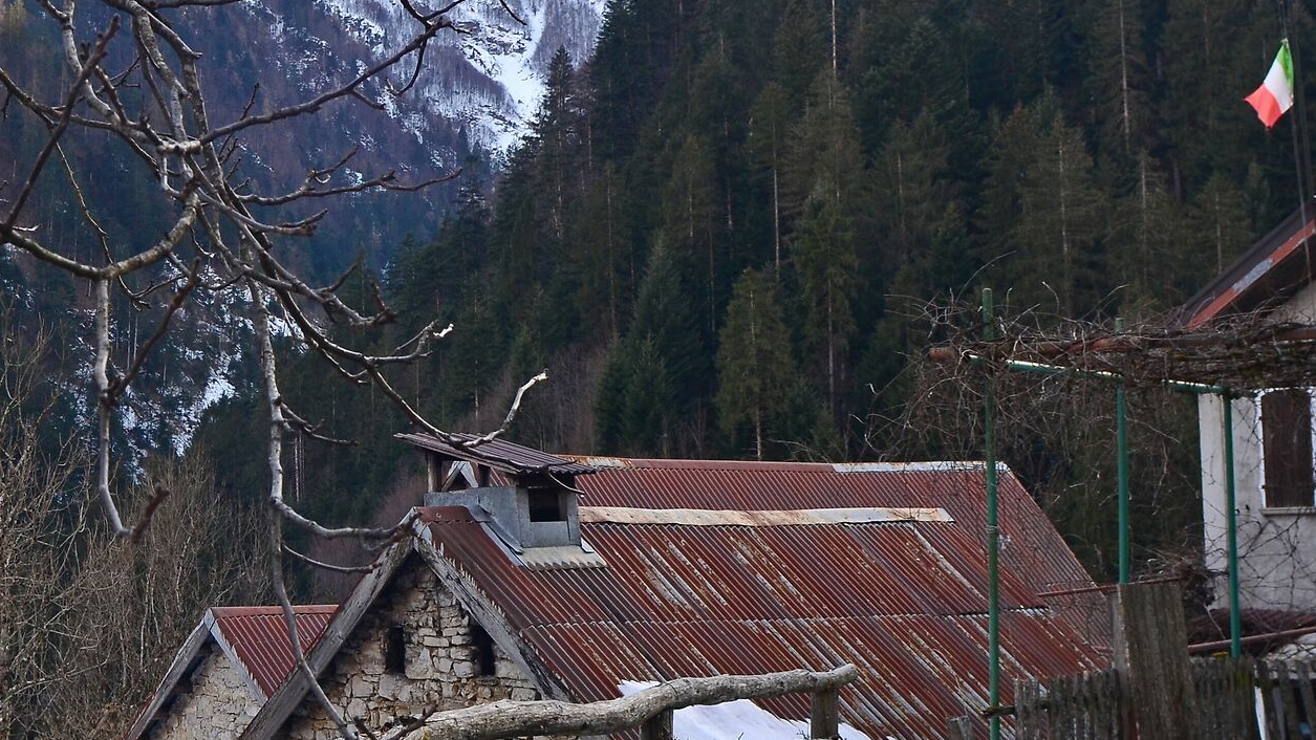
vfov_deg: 20.0
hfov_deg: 34.1
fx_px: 2094
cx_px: 305
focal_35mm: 60
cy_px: 307
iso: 200
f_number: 7.1
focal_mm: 20
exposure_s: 1/125
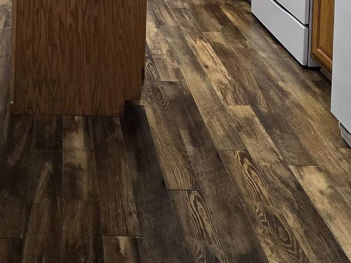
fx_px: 426
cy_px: -155
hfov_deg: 43.3
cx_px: 87
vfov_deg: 24.5
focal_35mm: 42
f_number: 2.2
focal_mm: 2.2
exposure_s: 1/60
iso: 400
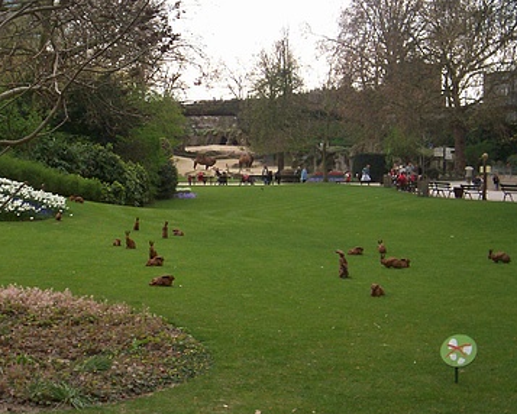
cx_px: 133
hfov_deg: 31.4
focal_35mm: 59
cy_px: 200
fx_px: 903
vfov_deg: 25.8
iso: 100
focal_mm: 5.9
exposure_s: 1/174
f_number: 4.5
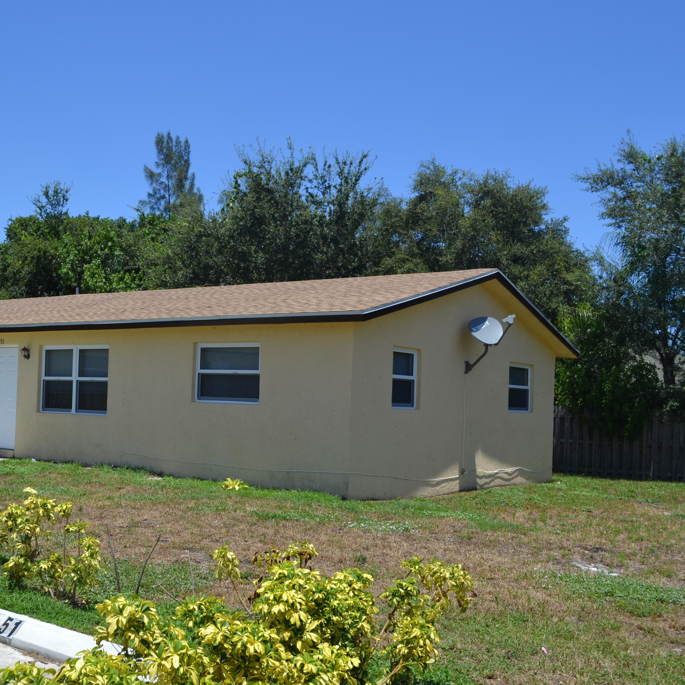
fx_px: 873
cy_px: 342
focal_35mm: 39
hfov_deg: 41.9
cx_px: 195
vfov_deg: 42.8
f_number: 8
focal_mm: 20
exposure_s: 1/250
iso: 100
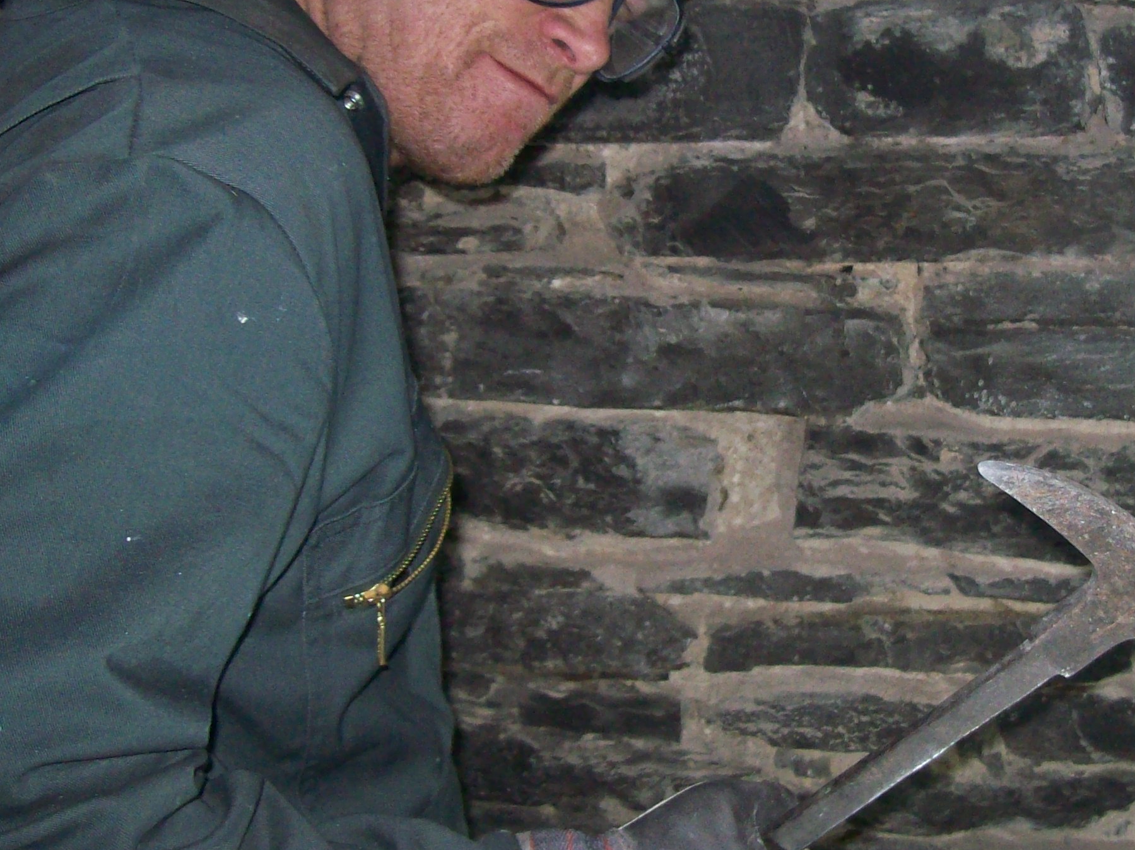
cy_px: 358
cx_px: 767
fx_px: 1868
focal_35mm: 57
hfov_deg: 33.5
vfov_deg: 25.6
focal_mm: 6
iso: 200
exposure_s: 1/64
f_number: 2.7
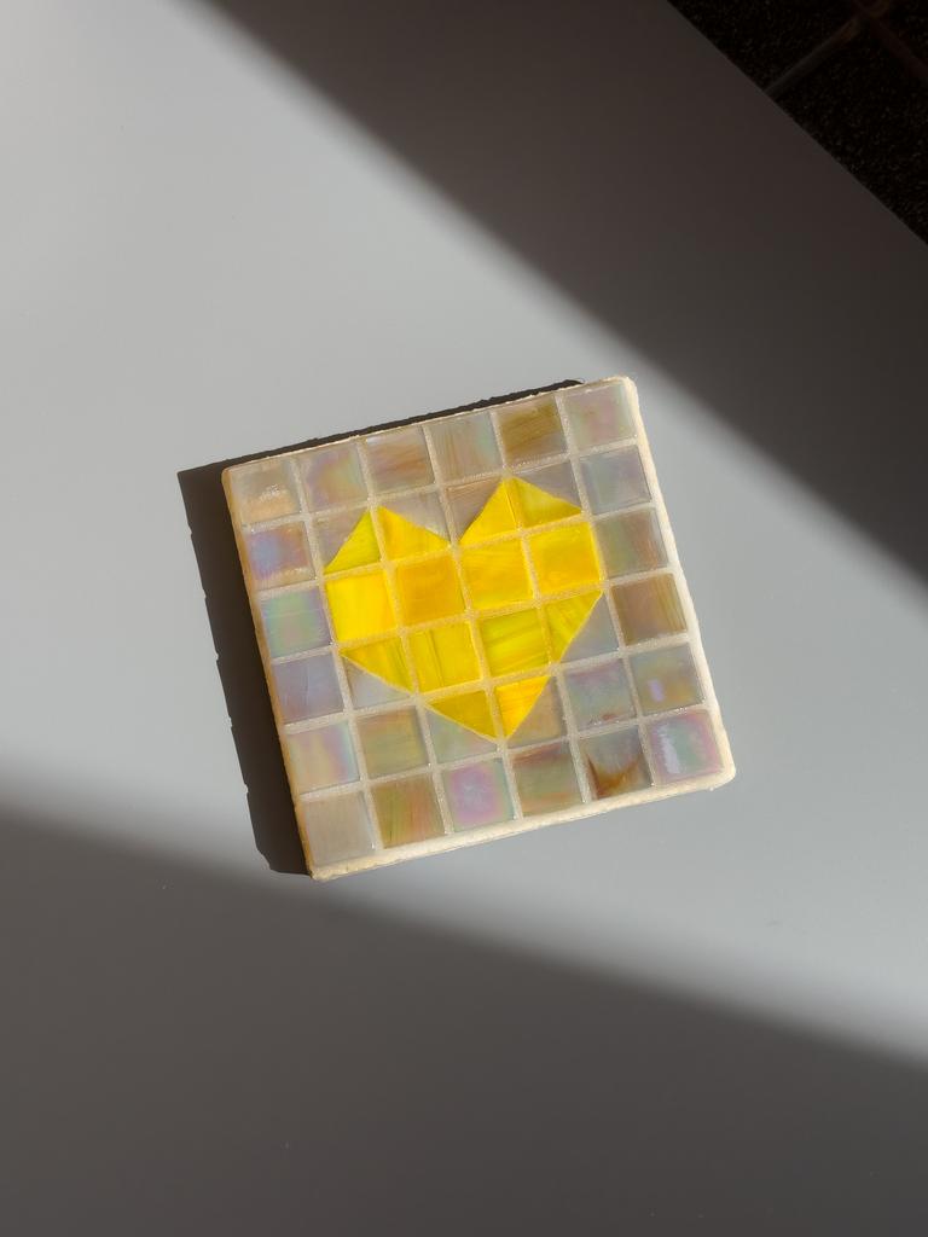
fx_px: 1716
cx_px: 464
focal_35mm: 48
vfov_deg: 39.7
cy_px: 618
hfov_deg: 30.3
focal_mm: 6.76
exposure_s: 1/4000
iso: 64
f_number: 1.8
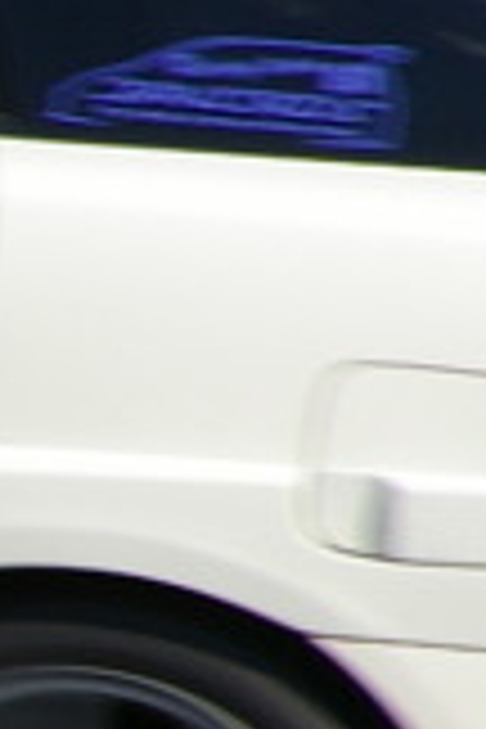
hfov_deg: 0.6
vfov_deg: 0.9
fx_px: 48049
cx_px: -1462
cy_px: 585
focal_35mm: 2373
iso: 200
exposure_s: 1/125
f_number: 16
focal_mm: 250
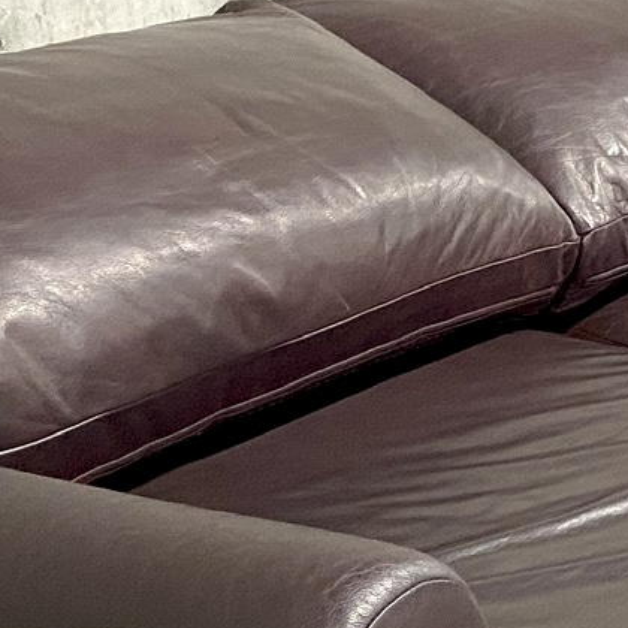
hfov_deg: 15.1
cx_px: 718
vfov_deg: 15.4
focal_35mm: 112
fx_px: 2299
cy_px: 567
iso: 400
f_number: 1.8
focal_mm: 4.25
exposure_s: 1/40
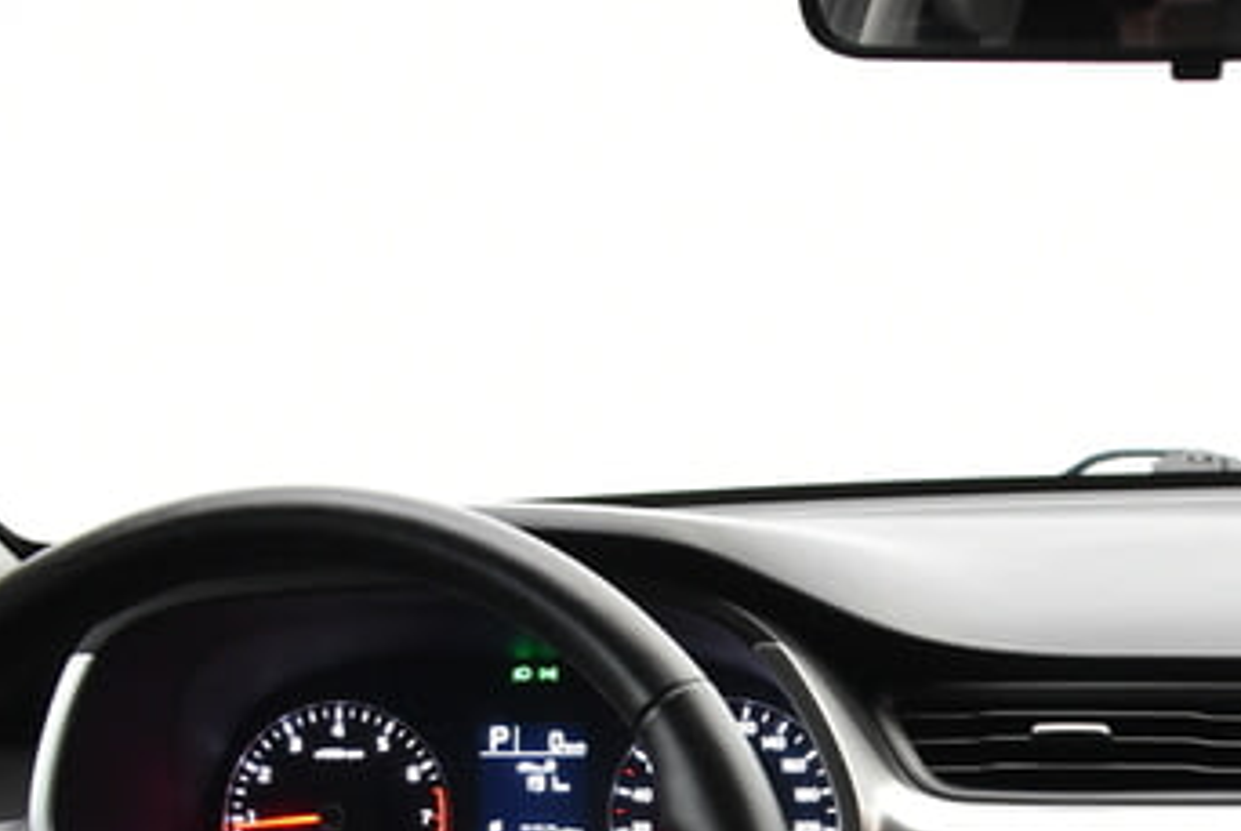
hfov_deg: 26.7
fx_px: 2451
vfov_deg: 17.9
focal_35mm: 71
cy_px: 1089
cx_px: 1277
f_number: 3.5
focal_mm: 18
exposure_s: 1/30
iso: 2000
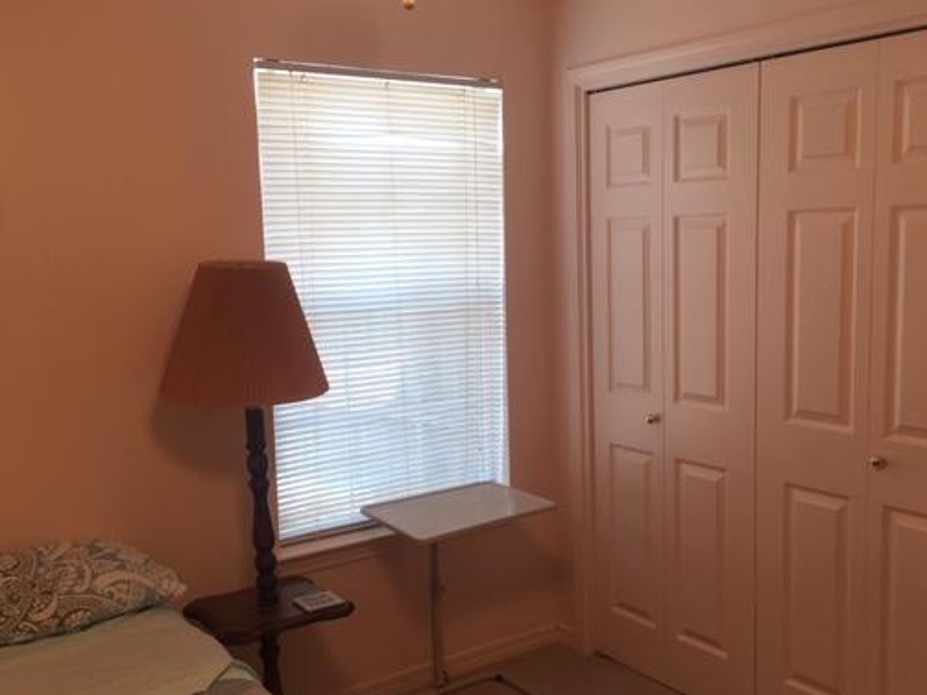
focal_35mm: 37
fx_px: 990
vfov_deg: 38.6
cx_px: 508
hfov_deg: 50.1
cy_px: 368
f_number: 2.2
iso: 25
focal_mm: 4.15
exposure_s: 1/40
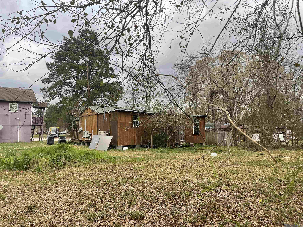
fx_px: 219
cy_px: 114
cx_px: 152
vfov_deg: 54.9
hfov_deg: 69.4
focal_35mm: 25
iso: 32
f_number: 1.6
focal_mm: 5.1
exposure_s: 1/388
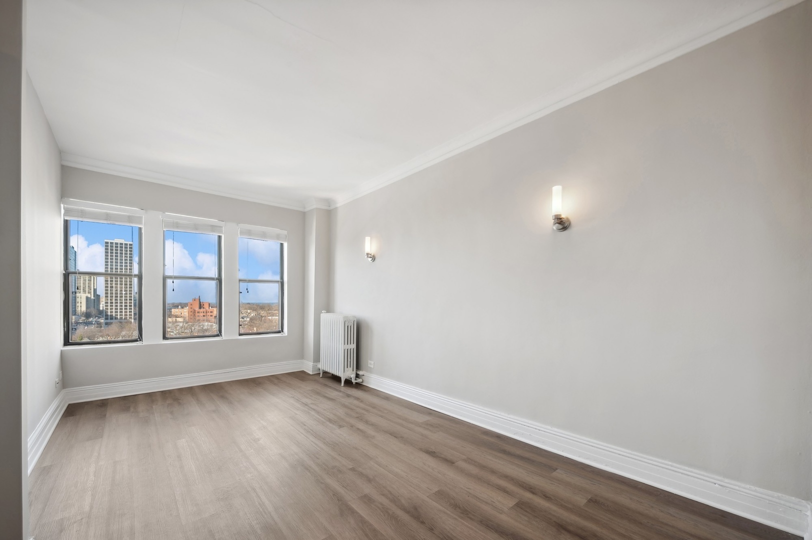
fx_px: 316
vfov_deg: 81.1
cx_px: 406
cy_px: 270
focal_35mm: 14
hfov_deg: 104.3
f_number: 10
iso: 100
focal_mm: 14
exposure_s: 1/15
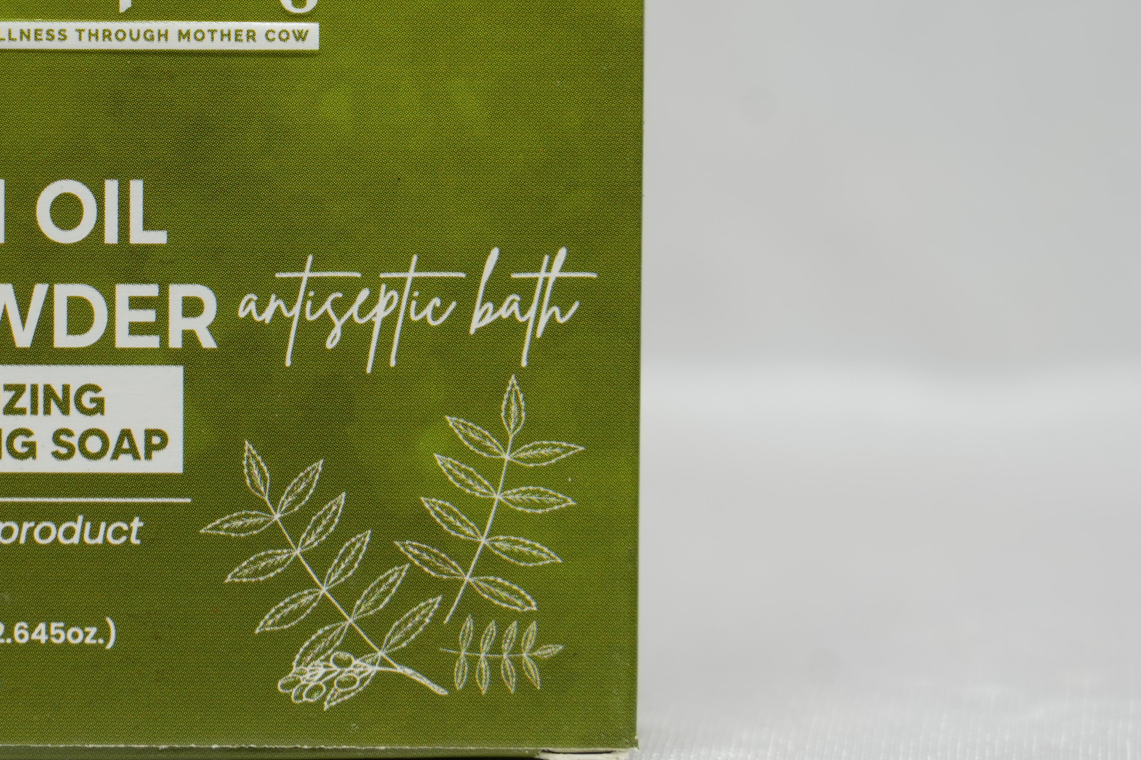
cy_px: 90
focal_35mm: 232
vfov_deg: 5.9
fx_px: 7352
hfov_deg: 8.8
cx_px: 165
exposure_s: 1/60
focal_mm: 105
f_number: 5.6
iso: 250
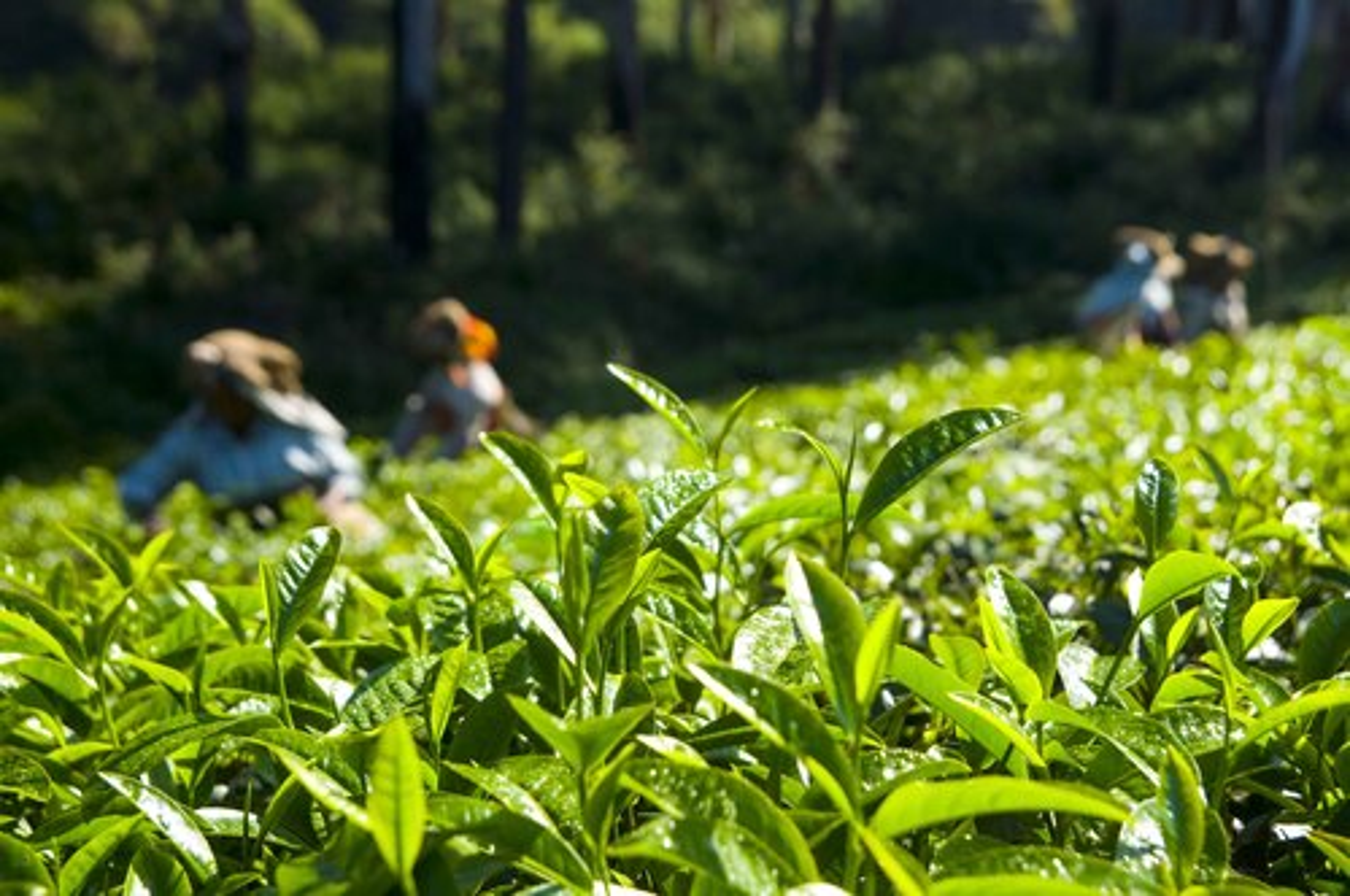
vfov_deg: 18.1
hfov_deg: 27.0
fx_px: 2809
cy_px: 448
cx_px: 675
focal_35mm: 75
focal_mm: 50
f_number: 5
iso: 200
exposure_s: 1/640
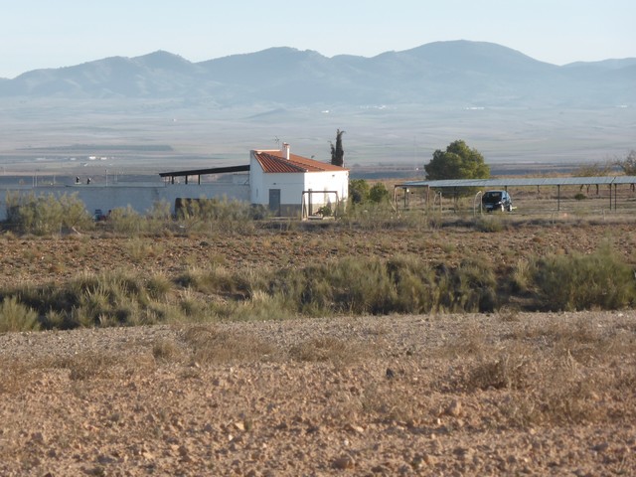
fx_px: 4042
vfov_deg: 6.8
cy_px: 238
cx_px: 318
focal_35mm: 220
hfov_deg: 9.0
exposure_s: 1/320
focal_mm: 35.6
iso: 100
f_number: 5.5
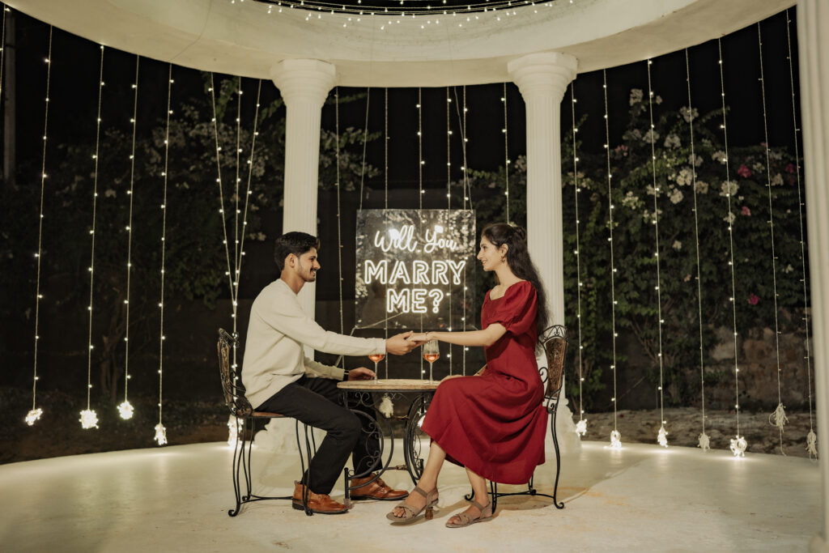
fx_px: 806
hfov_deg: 54.4
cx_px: 414
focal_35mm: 35
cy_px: 276
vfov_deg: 37.9
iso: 800
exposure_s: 1/200
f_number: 2
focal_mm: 35
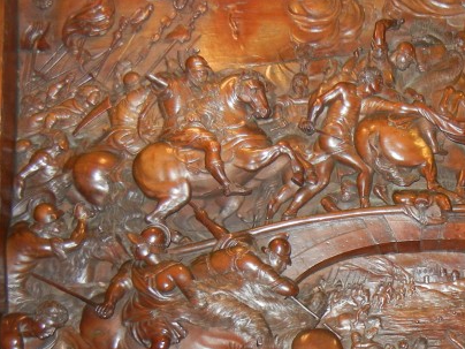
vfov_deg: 19.0
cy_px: 329
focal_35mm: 76
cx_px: 441
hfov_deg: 24.7
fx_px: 1021
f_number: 3.5
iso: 246
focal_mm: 5.4
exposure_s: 1/30
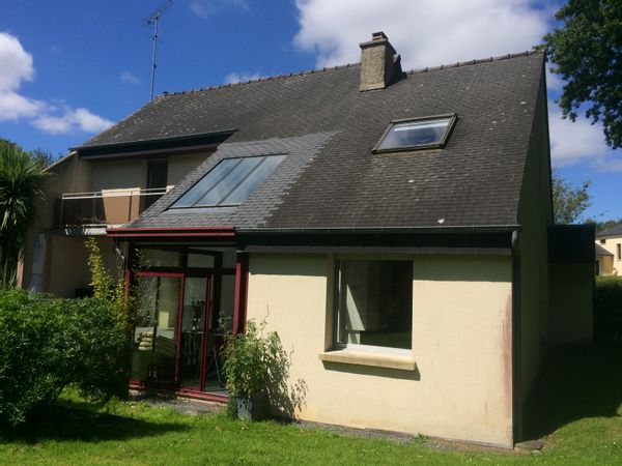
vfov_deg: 48.2
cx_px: 311
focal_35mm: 29
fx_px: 521
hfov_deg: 61.7
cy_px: 233
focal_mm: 4.15
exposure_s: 1/2740
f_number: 2.2
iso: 32
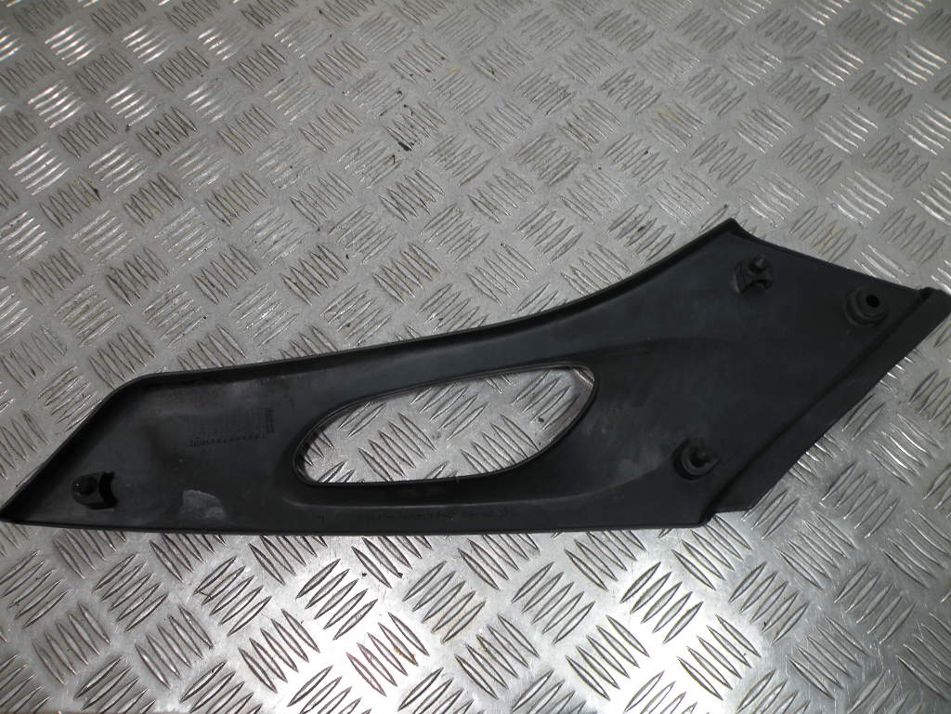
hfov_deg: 65.3
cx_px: 476
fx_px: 742
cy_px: 357
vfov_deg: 51.4
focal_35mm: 27
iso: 64
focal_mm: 4.7
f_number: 3.5
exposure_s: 1/78
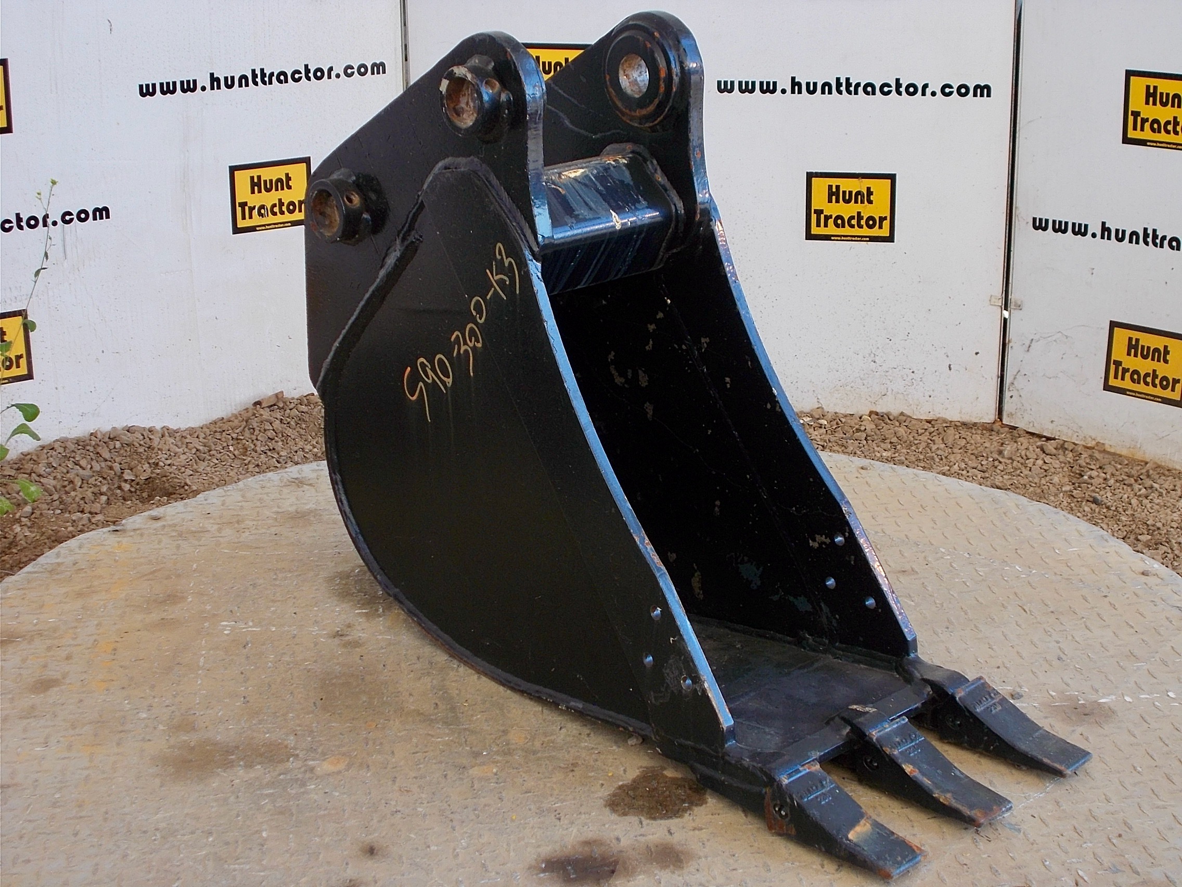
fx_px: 1980
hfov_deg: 33.2
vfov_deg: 25.2
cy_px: 444
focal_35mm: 58
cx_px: 591
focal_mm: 10.3
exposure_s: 1/50
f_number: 4.9
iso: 80
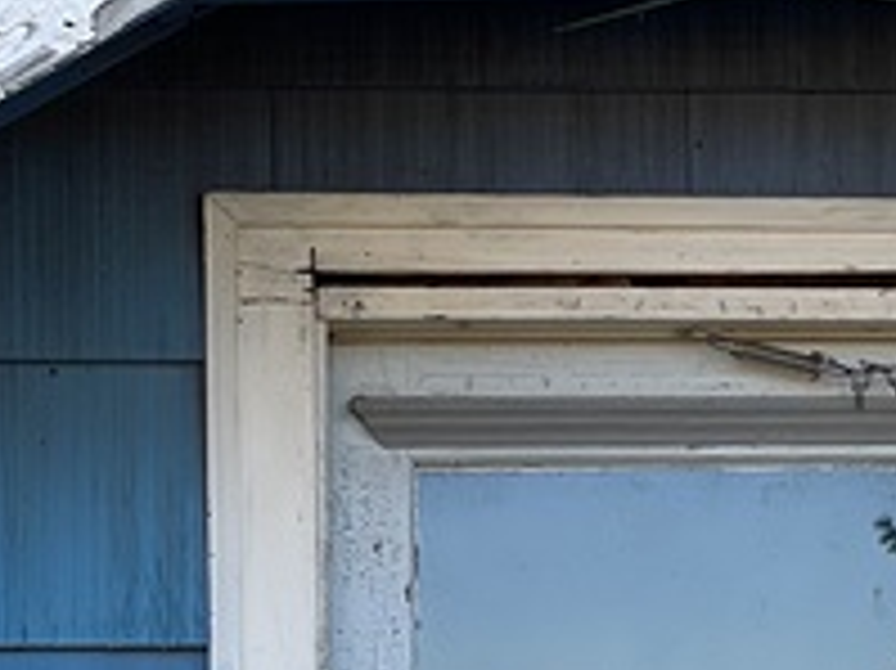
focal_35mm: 157
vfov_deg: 9.2
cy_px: 1003
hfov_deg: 12.6
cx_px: 639
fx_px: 4061
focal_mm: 6
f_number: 2
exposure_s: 1/156
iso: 25
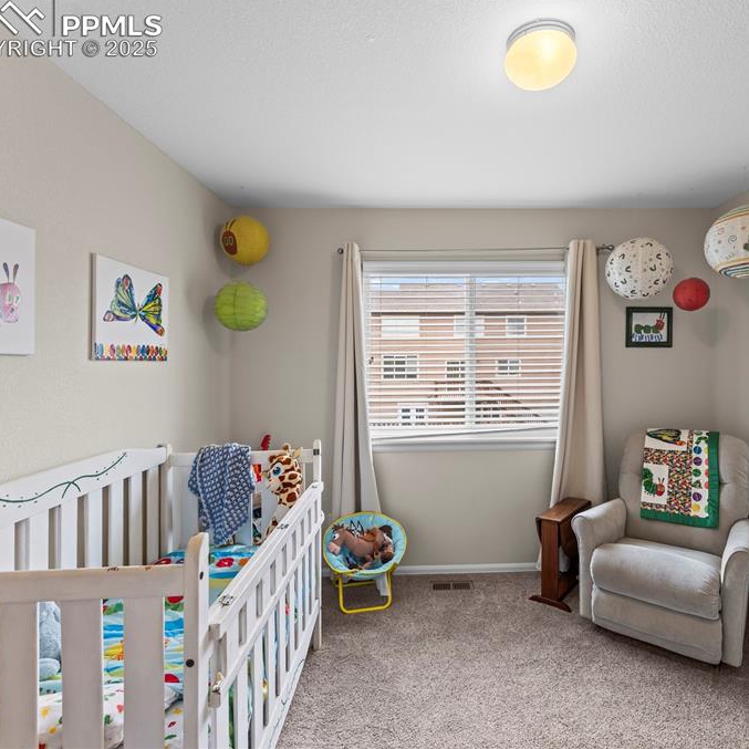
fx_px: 441
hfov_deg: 77.8
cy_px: 373
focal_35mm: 18
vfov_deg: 80.7
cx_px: 507
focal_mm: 14
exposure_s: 1/5
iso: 640
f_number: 8
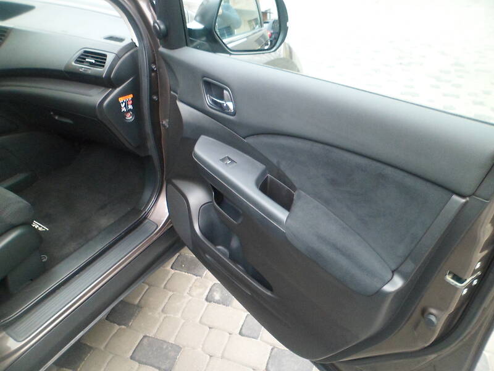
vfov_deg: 53.1
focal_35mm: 26
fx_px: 371
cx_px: 247
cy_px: 186
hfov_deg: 67.3
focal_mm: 4.9
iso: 400
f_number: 3.3
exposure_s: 1/20
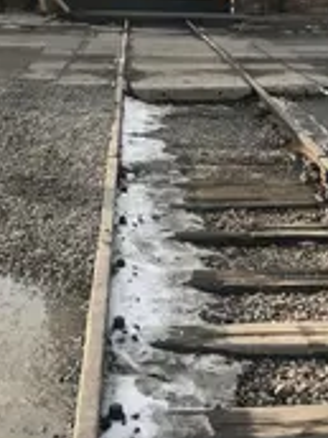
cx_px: 229
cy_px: 191
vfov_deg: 29.8
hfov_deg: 22.5
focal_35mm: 65
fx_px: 821
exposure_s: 1/552
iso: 20
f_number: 1.8
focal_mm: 3.99
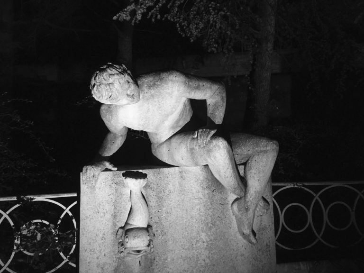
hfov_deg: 61.7
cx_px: 182
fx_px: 305
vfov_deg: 48.2
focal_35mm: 29
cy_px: 136
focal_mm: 4.15
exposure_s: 1/17
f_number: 2.2
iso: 250
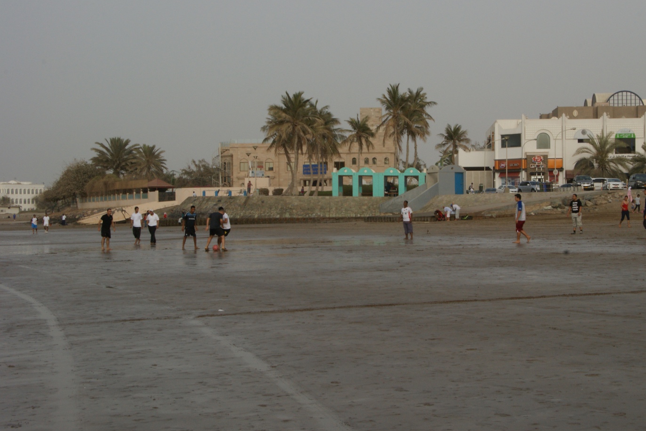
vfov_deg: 19.5
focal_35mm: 70
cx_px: 377
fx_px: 1256
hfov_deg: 28.8
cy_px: 197
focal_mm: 40
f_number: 22
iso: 250
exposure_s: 1/80
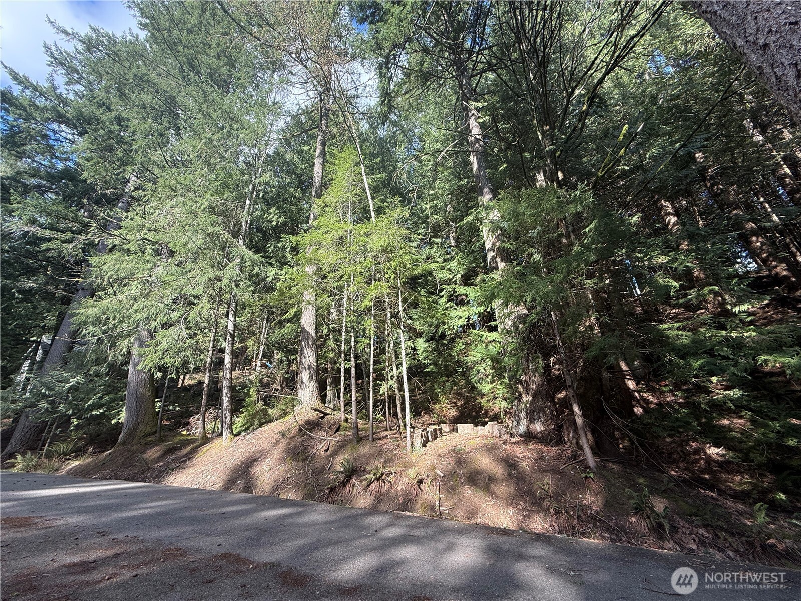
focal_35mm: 14
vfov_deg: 85.7
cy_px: 300
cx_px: 400
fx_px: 324
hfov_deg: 102.1
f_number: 2.2
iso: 50
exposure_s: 1/253
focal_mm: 2.22
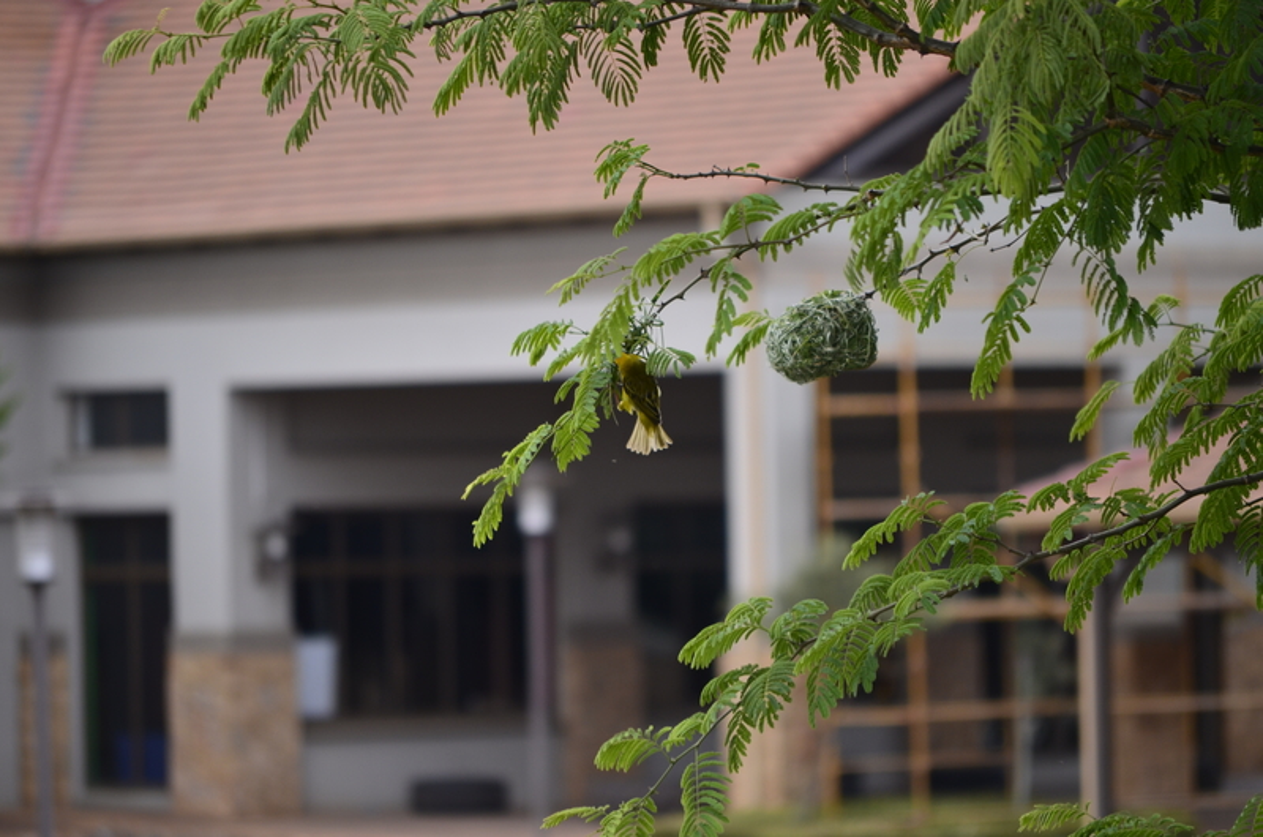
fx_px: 10504
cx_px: 632
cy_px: 418
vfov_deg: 4.6
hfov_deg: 6.9
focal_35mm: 300
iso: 320
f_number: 5.6
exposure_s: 1/200
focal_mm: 200
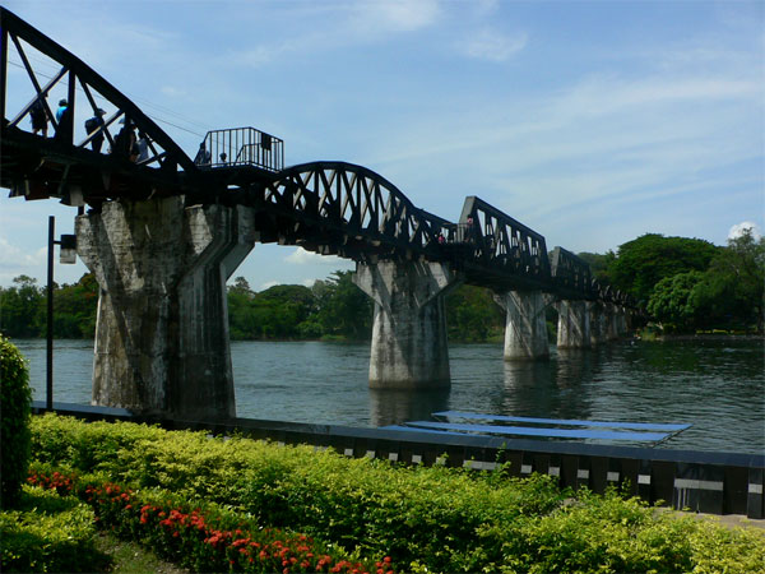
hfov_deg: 52.6
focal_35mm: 35
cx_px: 382
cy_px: 287
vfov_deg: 40.7
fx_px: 773
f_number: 4.6
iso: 80
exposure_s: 1/800
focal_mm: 4.6
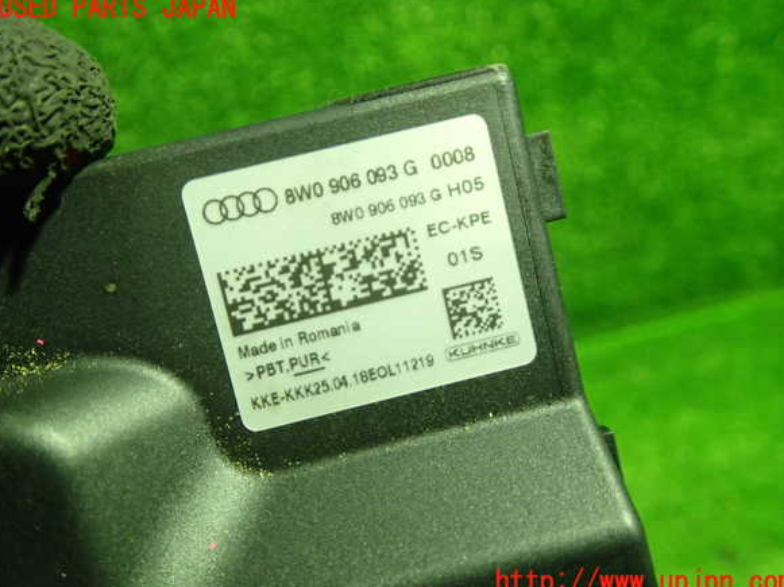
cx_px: 395
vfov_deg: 45.4
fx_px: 702
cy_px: 296
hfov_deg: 58.4
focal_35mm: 31
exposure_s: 1/30
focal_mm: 5.4
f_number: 2.3
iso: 400
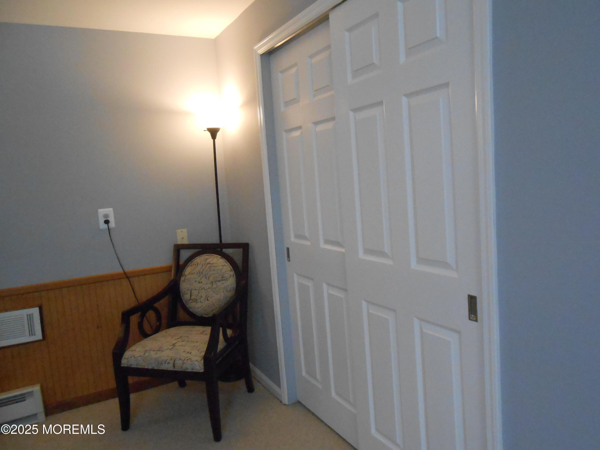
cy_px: 225
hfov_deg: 67.3
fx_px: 451
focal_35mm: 26
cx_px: 300
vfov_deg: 53.1
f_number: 3.5
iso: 800
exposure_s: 1/60
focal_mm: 4.6
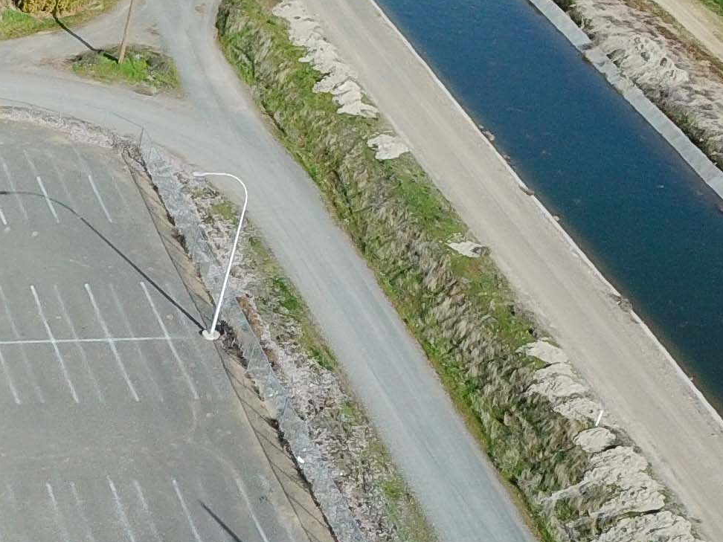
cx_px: -501
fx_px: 2235
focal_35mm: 107
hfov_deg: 16.1
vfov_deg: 13.3
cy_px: 739
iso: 100
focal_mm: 4.73
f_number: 2.2
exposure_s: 1/1000
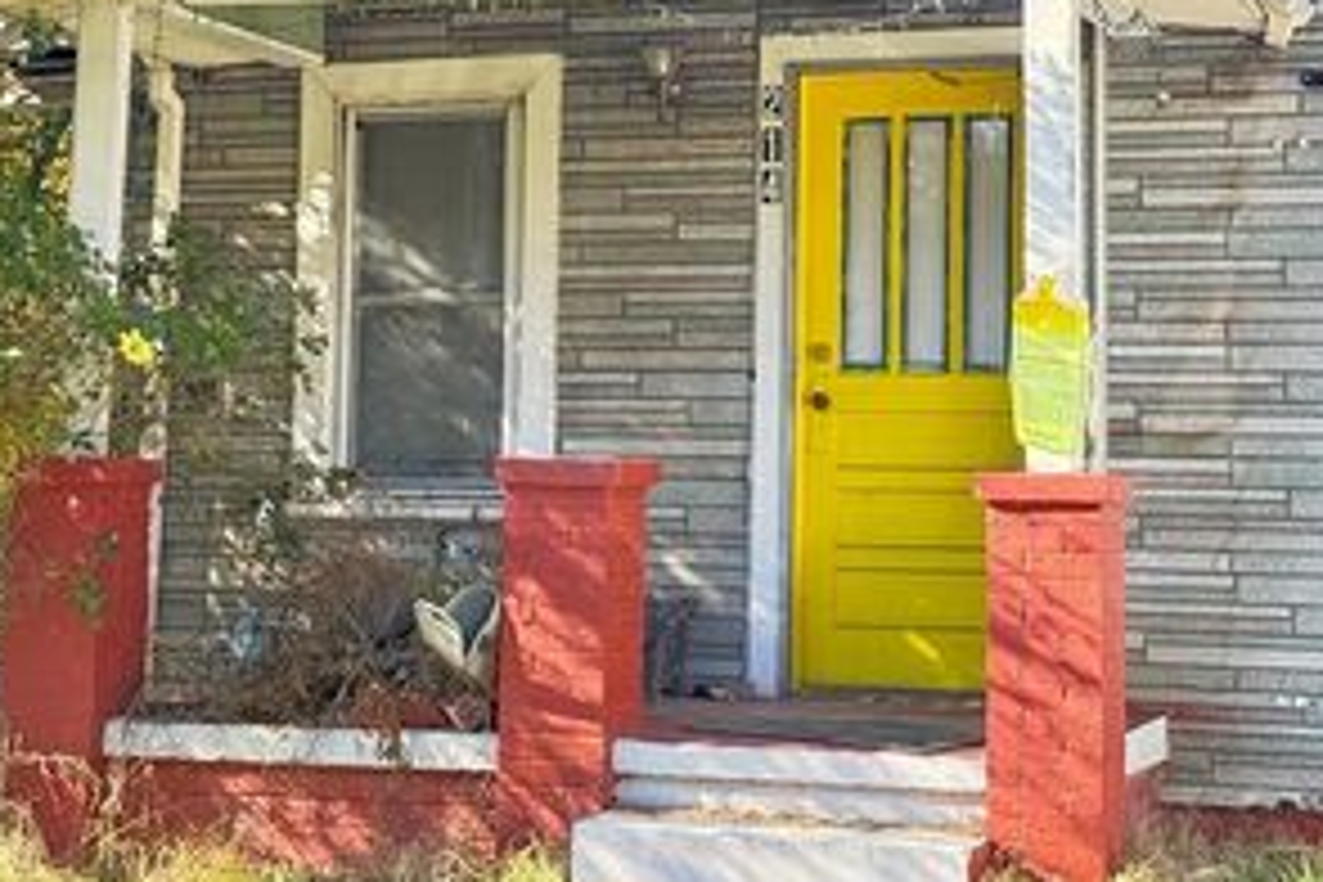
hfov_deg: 23.9
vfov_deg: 16.0
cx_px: 666
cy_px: 182
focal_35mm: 85
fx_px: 3124
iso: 100
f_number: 1.78
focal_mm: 6.76
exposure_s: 1/405
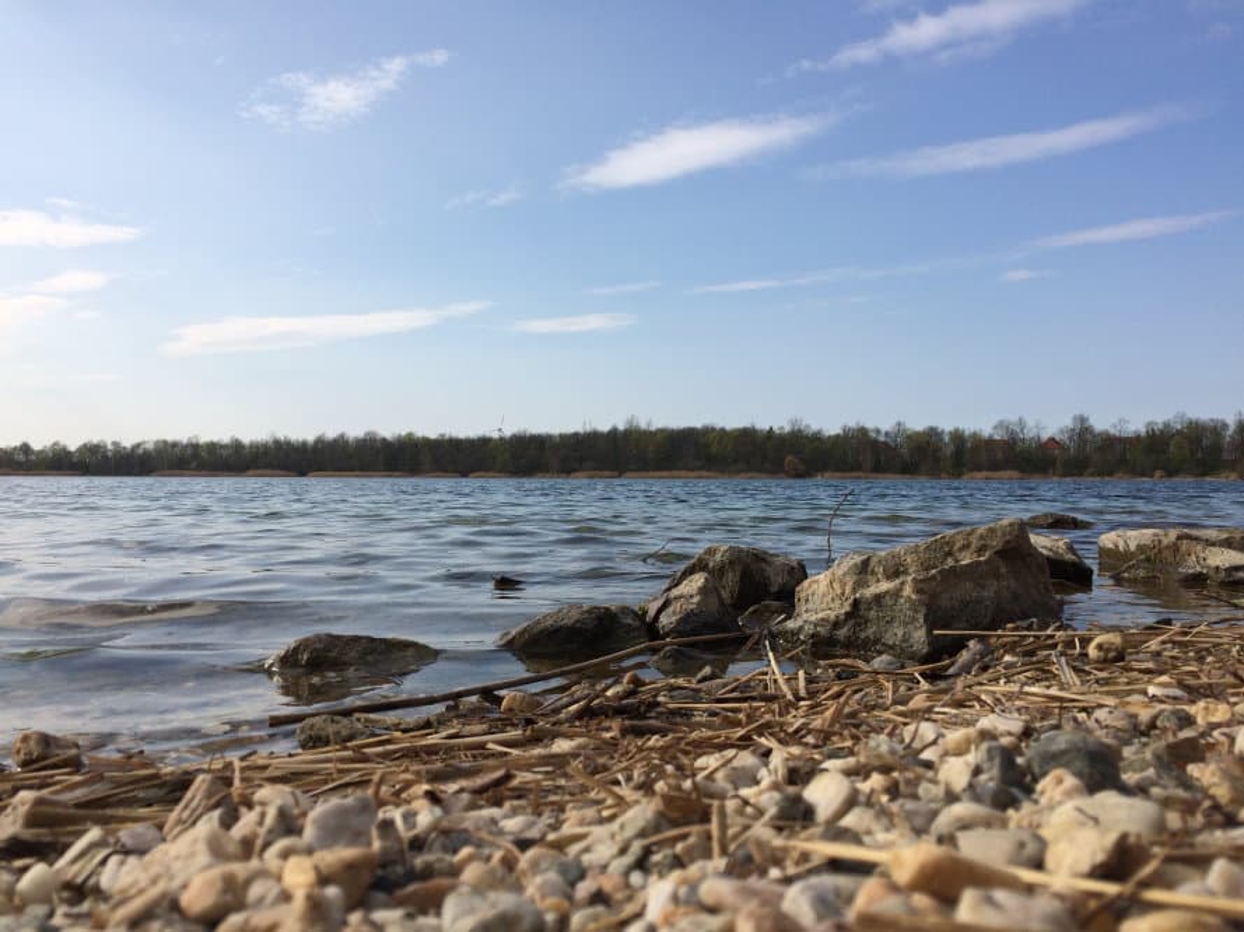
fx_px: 1042
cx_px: 622
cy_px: 466
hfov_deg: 61.7
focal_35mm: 29
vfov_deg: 48.2
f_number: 2.2
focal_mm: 4.15
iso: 32
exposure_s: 1/3165
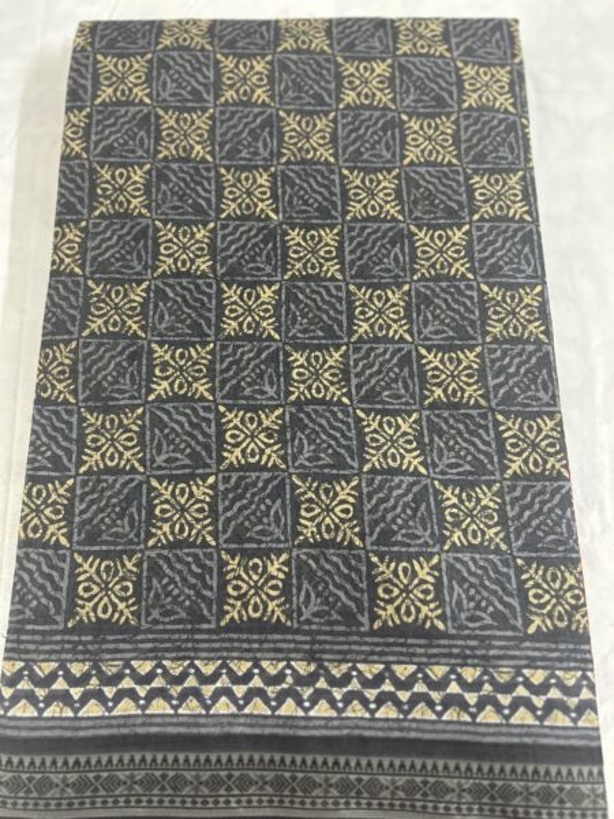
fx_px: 615
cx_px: 307
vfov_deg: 67.3
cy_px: 410
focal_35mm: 26
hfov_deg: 53.1
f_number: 1.5
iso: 200
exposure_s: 1/50
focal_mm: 5.7
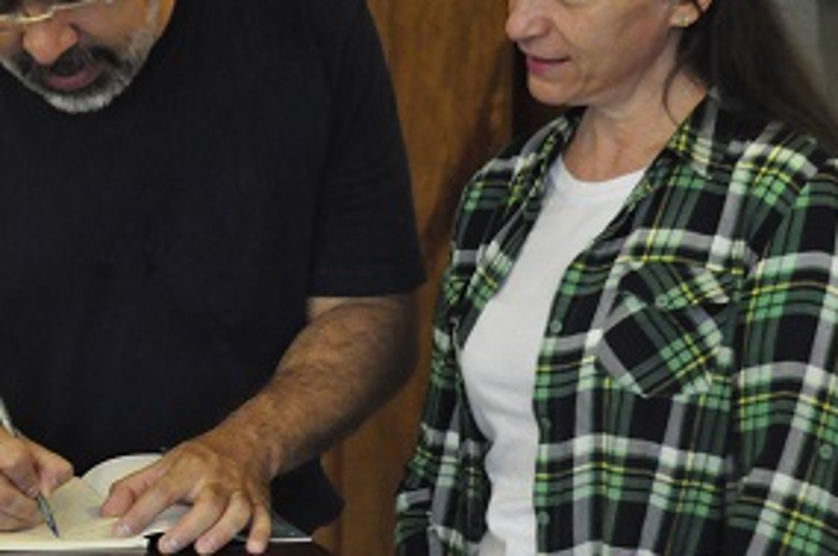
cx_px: 129
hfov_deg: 14.7
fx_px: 3230
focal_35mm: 139
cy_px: 235
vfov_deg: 9.8
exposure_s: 1/40
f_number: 4.5
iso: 3200
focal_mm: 44
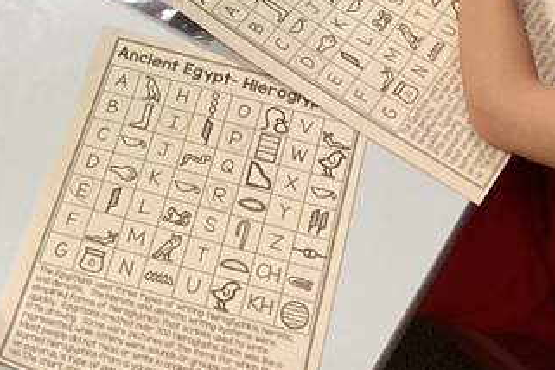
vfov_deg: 12.5
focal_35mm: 103
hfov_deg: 19.7
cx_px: 157
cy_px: -214
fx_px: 1588
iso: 320
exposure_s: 1/60
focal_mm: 3.3
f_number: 2.4
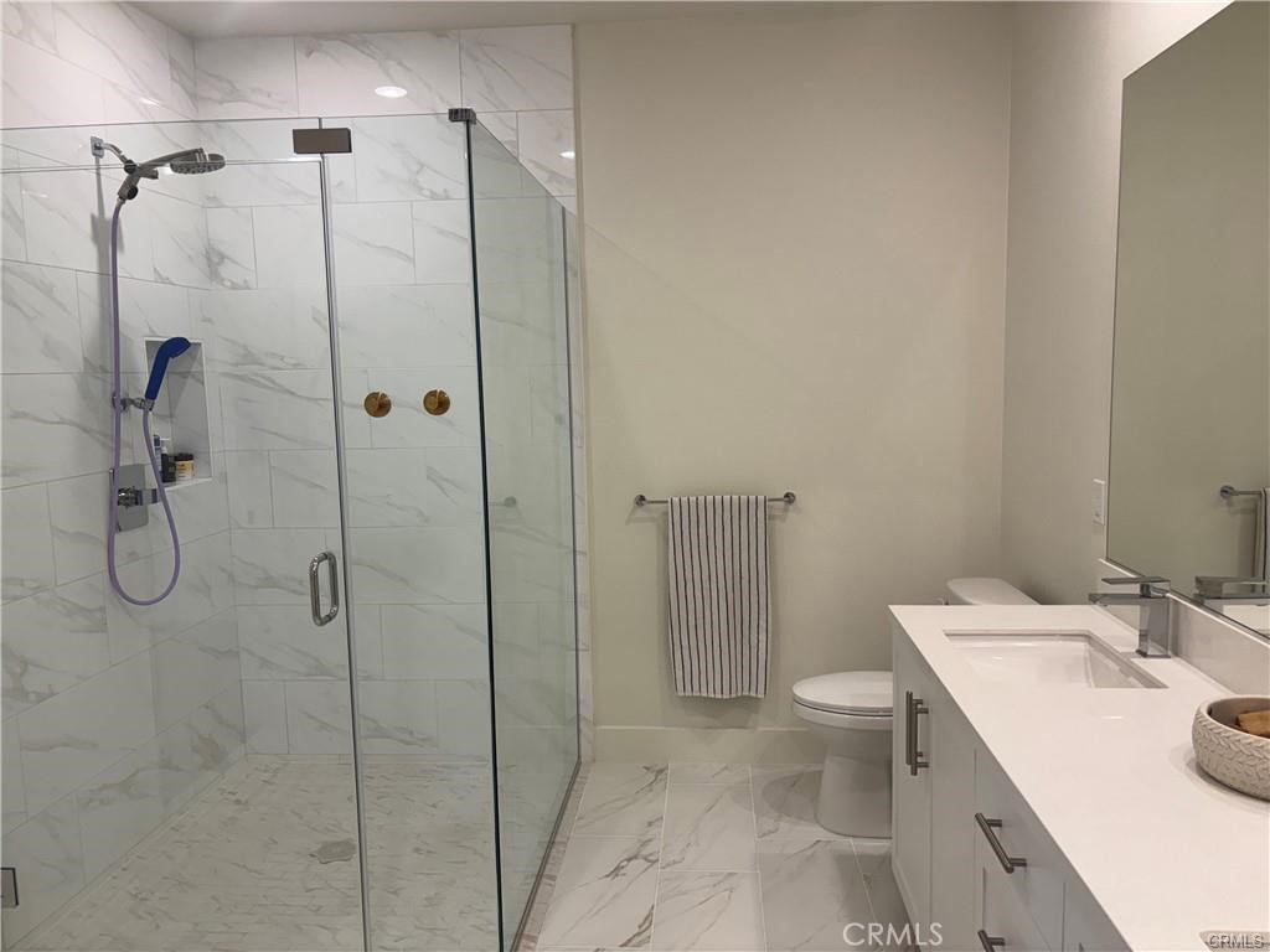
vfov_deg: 53.1
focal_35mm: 26
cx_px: 635
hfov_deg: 67.3
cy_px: 476
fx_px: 954
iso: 64
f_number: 1.6
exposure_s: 1/120
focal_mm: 5.96
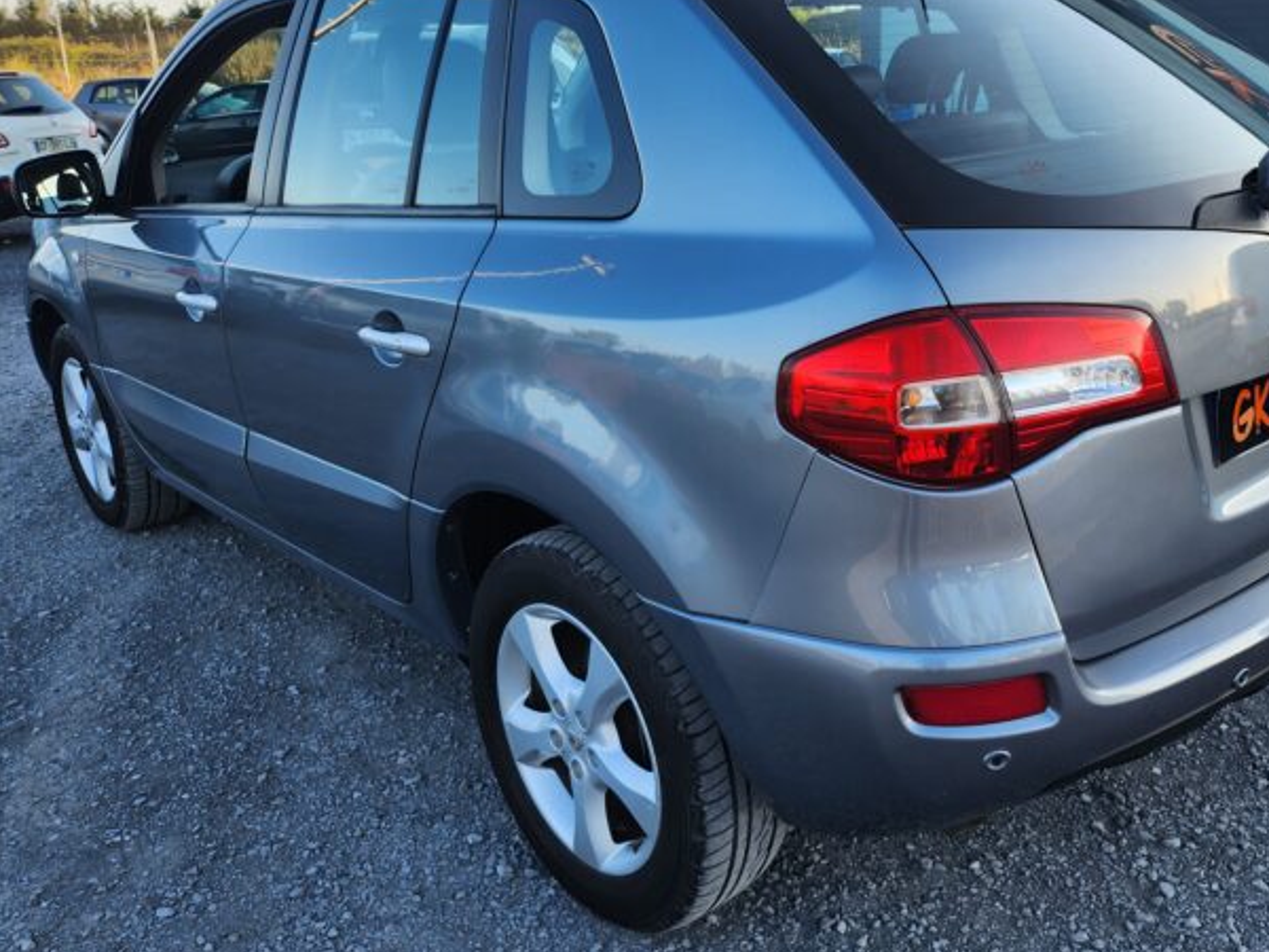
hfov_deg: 56.3
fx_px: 1173
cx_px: 774
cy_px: 415
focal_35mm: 32
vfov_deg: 44.1
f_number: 1.8
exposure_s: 1/439
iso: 50
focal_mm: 5
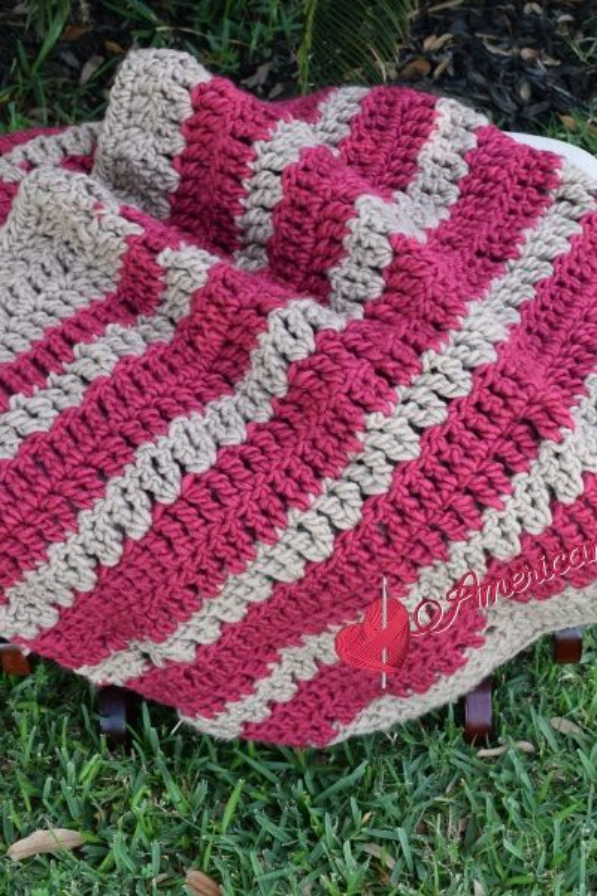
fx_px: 895
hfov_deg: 36.9
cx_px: 298
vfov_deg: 53.1
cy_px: 448
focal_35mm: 36
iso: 400
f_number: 7.1
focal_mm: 24
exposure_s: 1/200
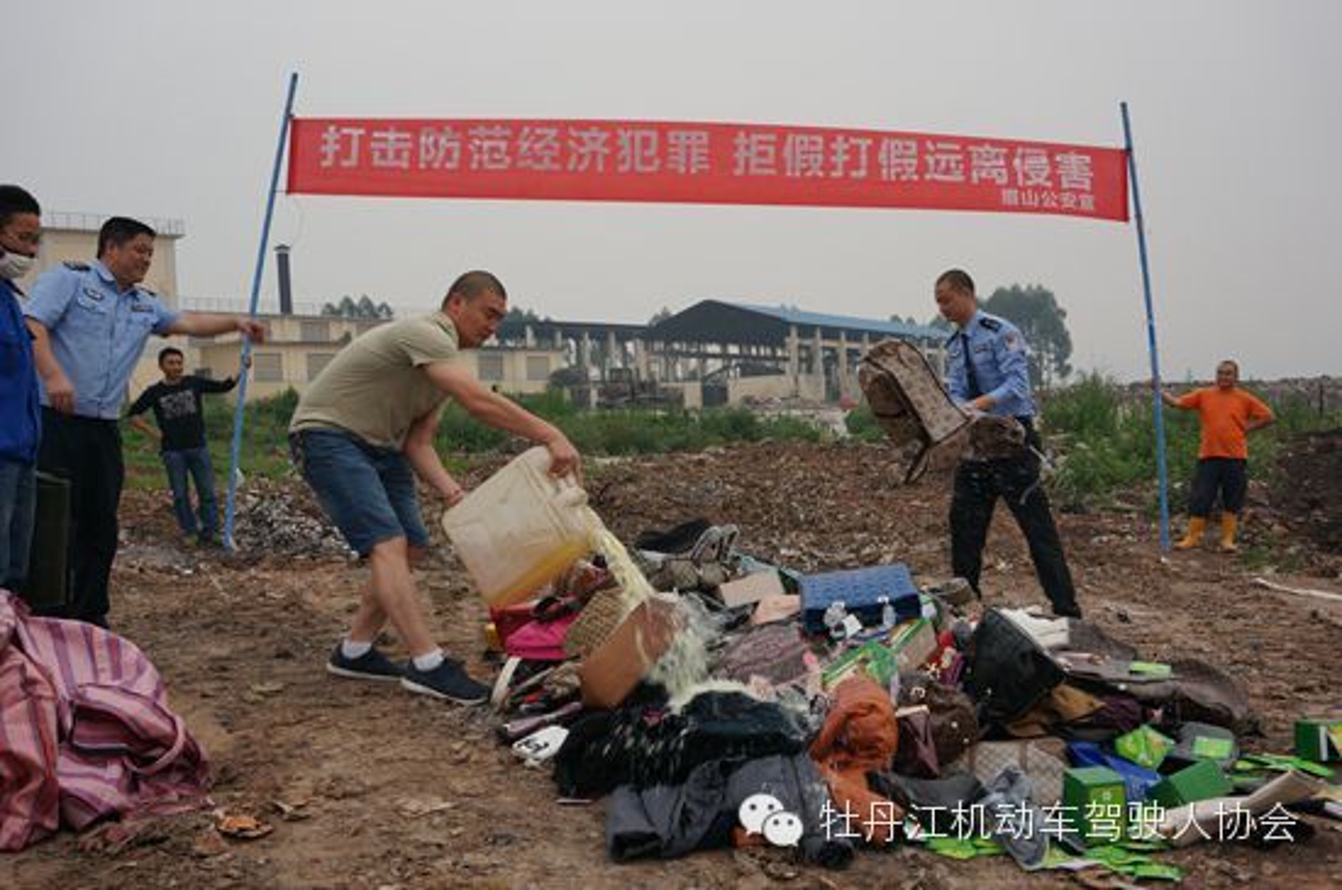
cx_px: 671
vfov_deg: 39.9
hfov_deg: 57.3
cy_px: 445
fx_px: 1228
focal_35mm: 33
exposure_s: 1/100
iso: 100
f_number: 6.3
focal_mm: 22
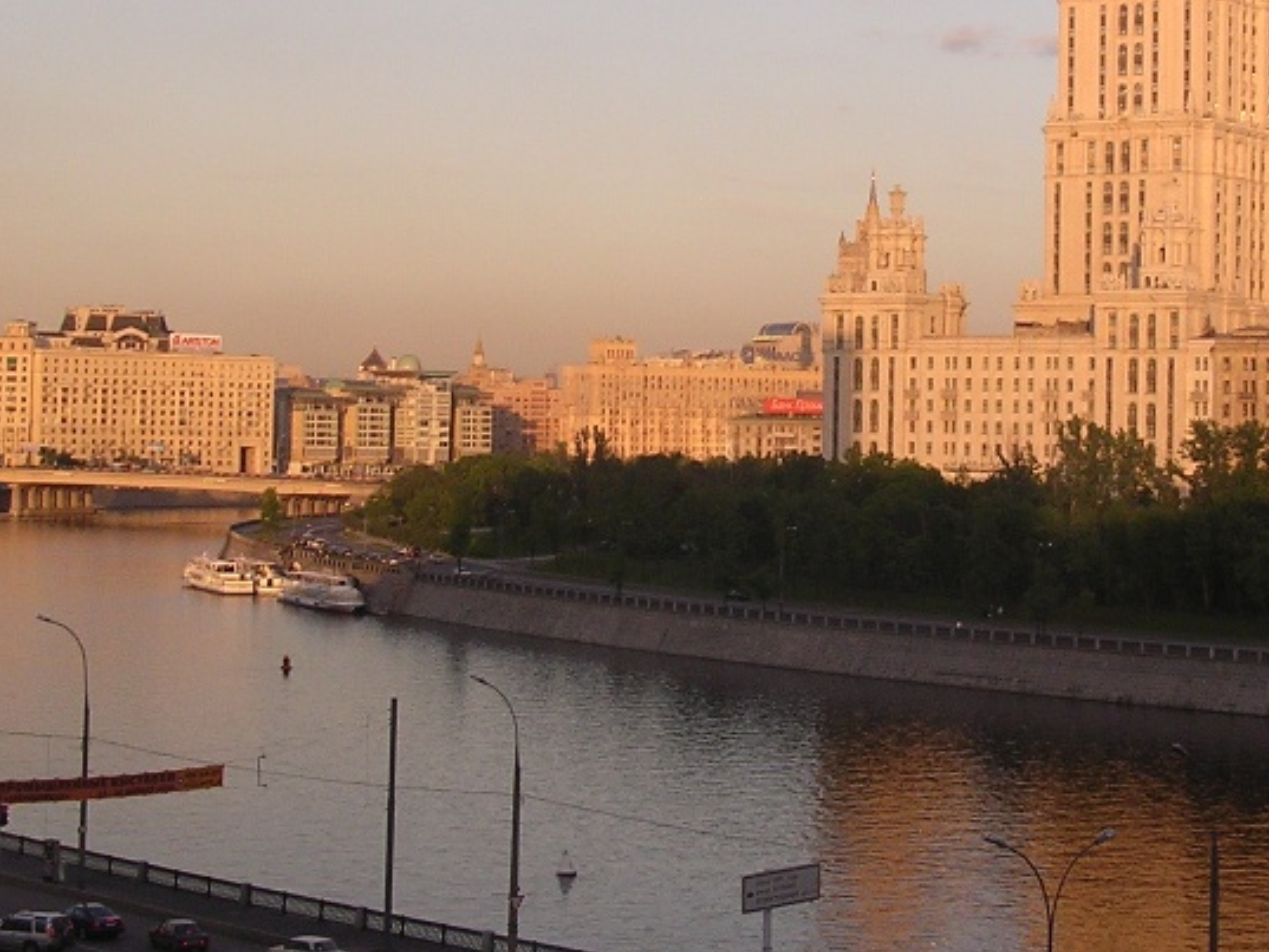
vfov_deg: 17.9
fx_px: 3007
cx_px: 825
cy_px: 227
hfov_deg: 23.7
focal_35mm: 82
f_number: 3
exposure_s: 1/164
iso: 100
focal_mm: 6.6
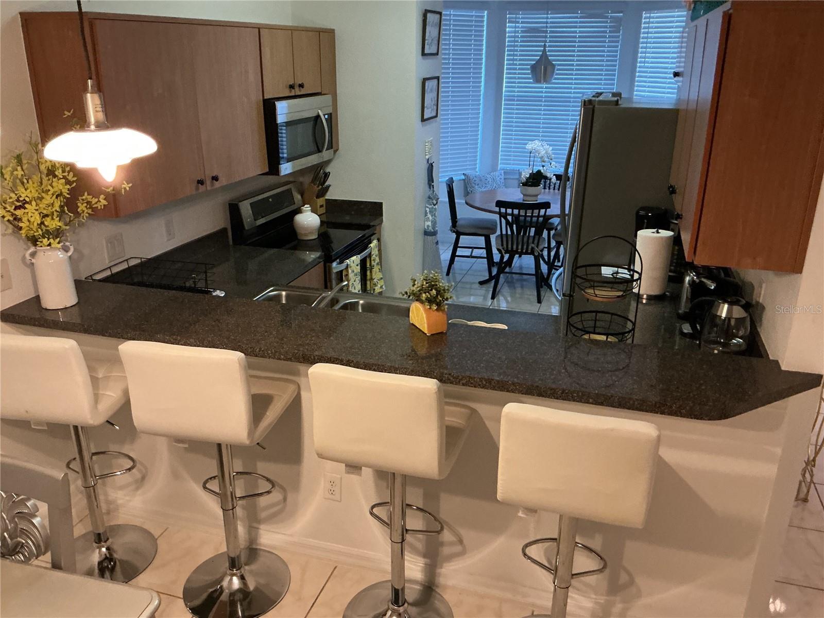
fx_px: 690
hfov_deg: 61.7
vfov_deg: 48.2
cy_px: 309
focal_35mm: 29
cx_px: 412
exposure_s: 1/60
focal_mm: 3
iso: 250
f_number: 1.8
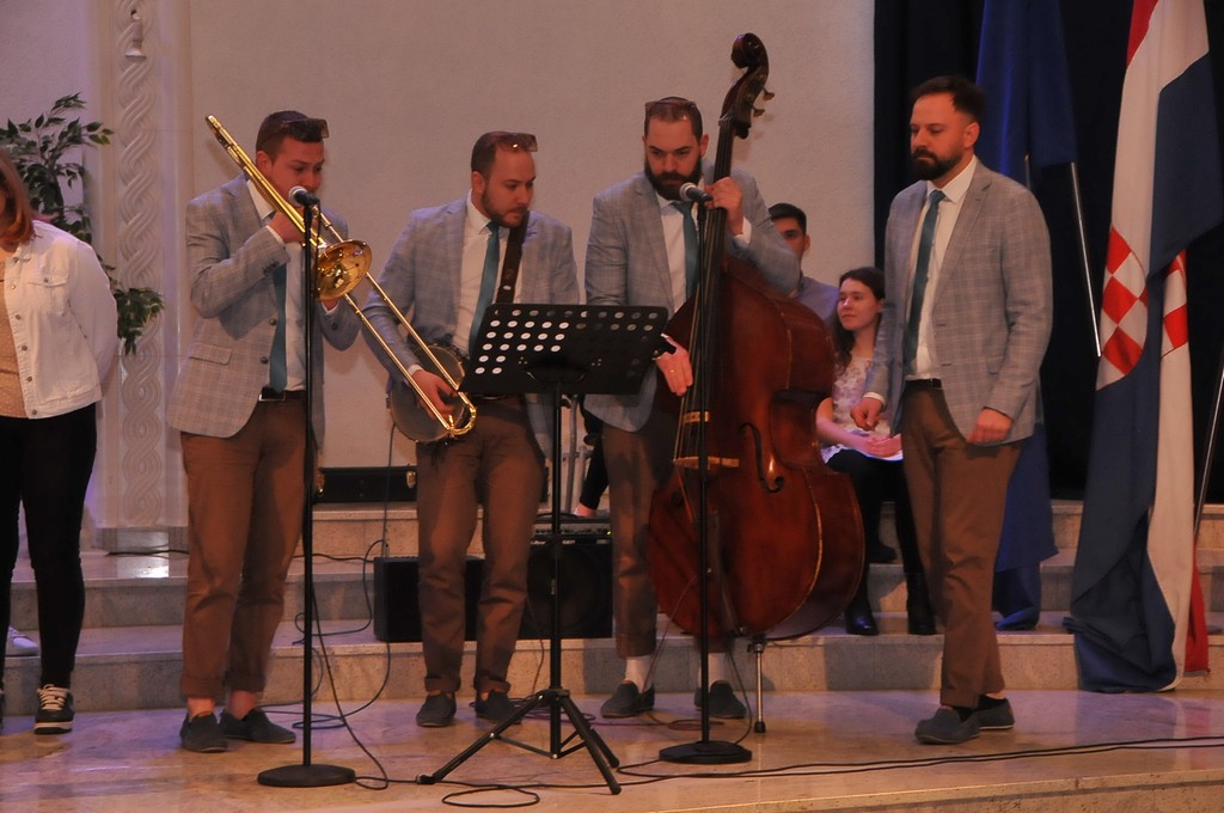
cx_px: 612
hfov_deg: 22.6
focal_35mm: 90
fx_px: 3056
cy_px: 406
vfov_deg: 15.1
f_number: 8
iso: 1250
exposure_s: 1/60
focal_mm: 60
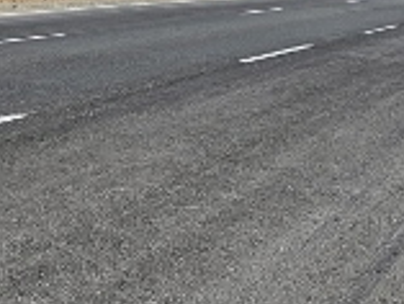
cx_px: -81
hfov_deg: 23.2
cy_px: 21
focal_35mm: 77
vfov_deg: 18.8
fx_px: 899
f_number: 1.8
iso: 25
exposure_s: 1/3608
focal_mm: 5.4
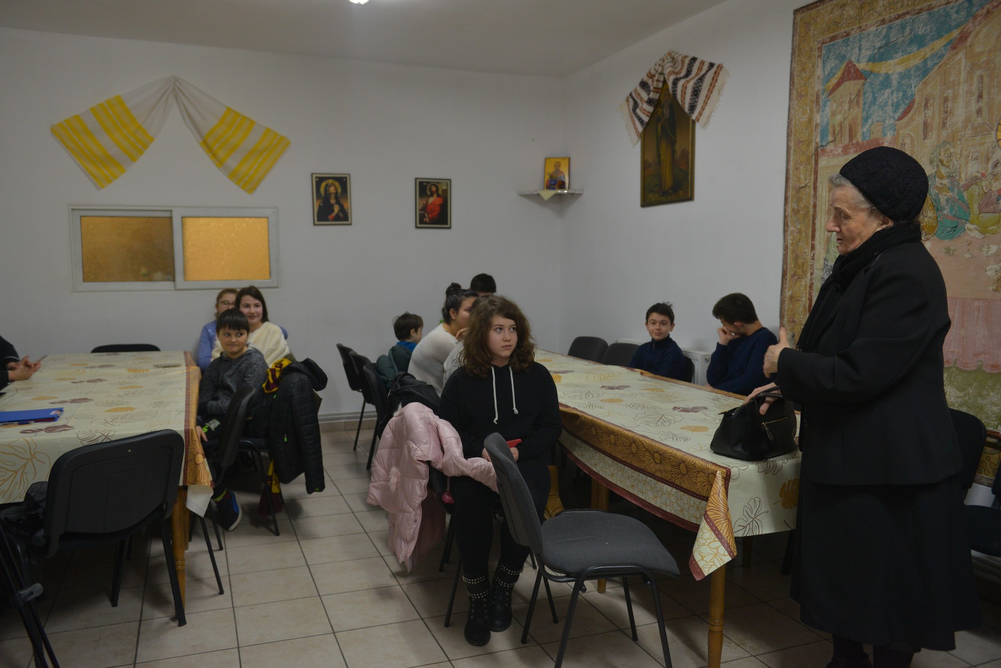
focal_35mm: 28
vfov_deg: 46.4
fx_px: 779
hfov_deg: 65.4
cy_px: 334
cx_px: 500
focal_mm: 28
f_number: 2.8
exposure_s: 1/60
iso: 1000
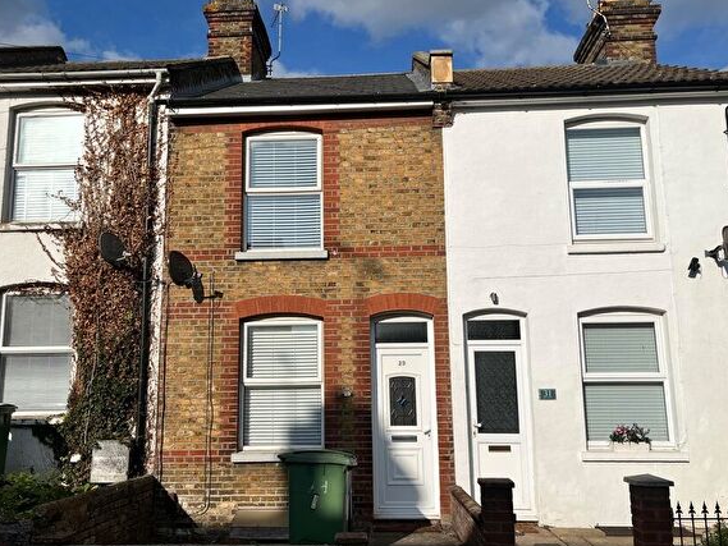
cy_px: 285
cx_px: 339
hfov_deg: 56.8
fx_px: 673
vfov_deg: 44.2
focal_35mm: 32
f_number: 1.6
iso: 50
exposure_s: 1/9091
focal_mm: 5.1
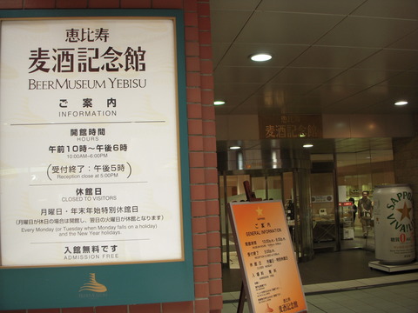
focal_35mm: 38
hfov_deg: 49.0
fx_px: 459
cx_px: 209
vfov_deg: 37.7
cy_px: 156
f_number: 3.3
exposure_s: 1/20
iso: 100
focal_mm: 6.3
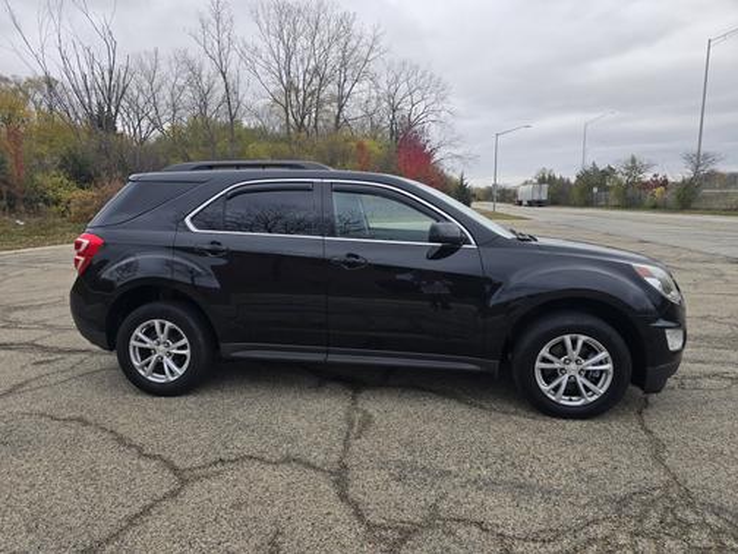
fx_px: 490
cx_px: 369
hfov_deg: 73.9
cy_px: 277
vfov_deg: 58.9
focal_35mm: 23
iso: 50
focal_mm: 6.3
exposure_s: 1/180
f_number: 1.7
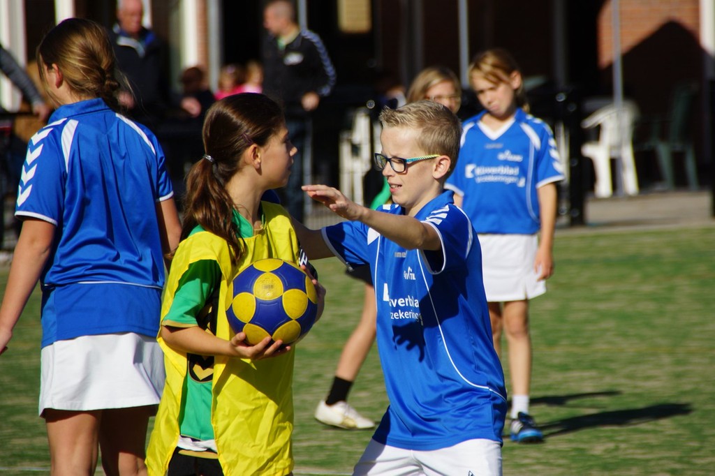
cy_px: 238
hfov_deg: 6.5
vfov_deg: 4.4
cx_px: 358
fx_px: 6254
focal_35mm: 315
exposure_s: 1/800
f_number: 6.3
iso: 100
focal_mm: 210
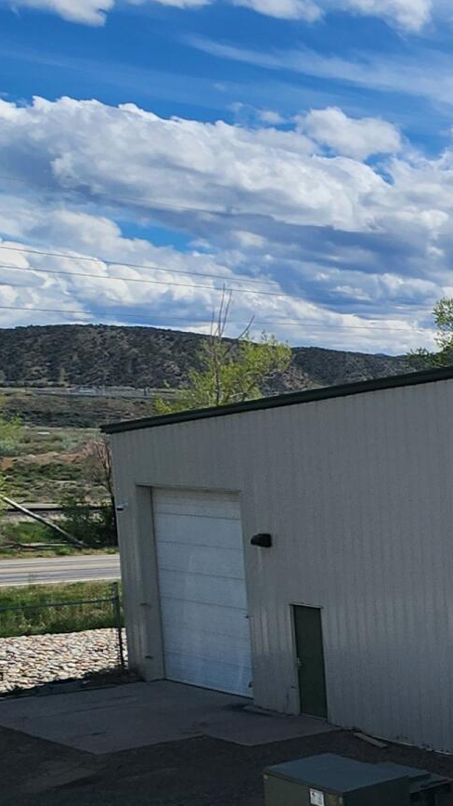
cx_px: 1142
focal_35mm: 49
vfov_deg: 41.2
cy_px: 575
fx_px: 1046
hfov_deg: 14.1
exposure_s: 1/3559
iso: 50
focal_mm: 2.2
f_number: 2.2
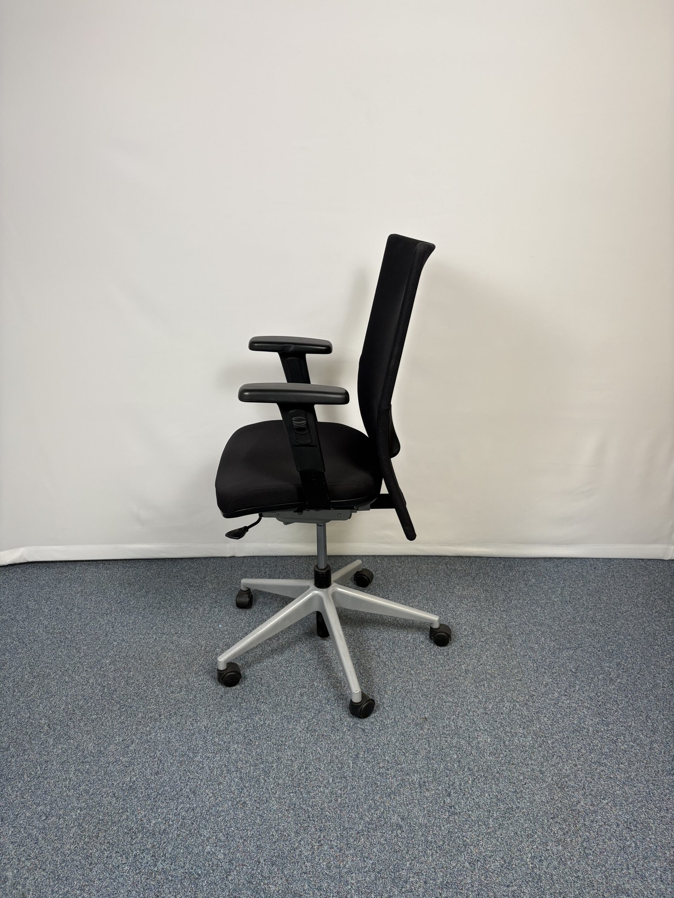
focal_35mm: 26
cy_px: 449
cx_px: 337
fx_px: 675
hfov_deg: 53.1
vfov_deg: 67.3
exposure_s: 1/100
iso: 100
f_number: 1.6
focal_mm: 5.96
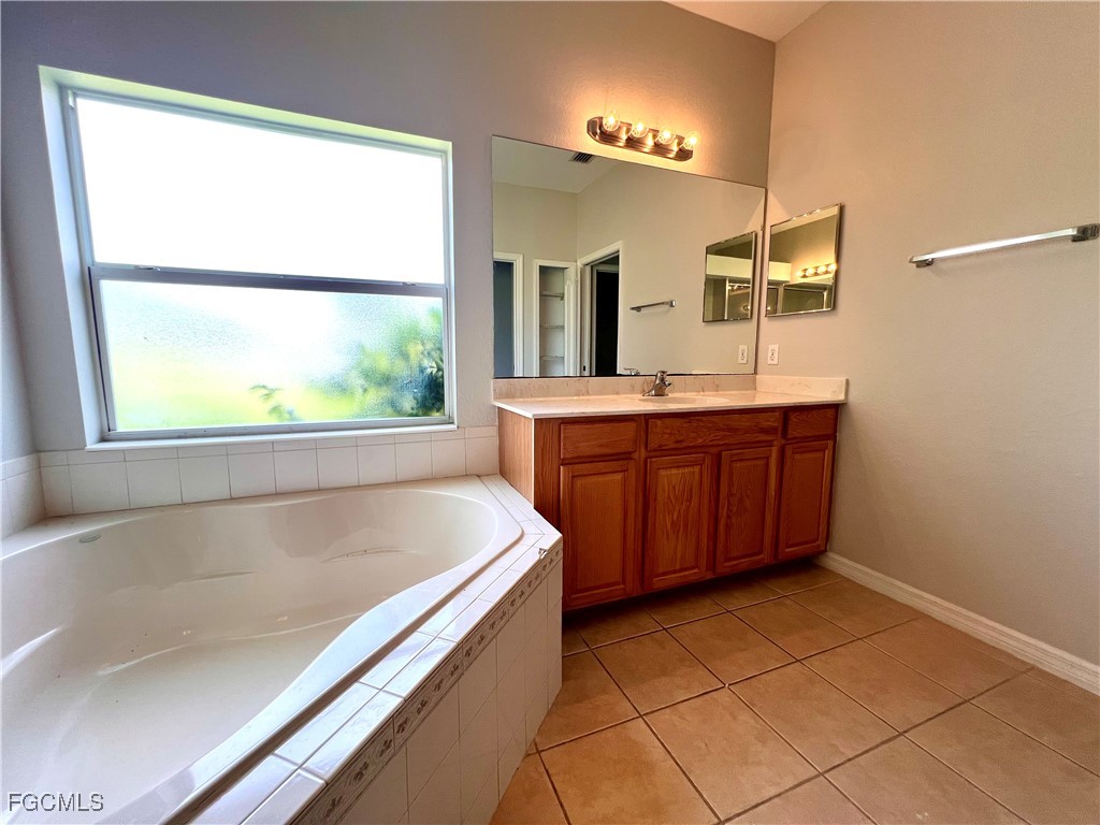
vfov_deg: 89.9
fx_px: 413
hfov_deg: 106.2
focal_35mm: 13
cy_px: 412
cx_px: 550
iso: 80
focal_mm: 1.57
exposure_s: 1/120
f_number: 1.8
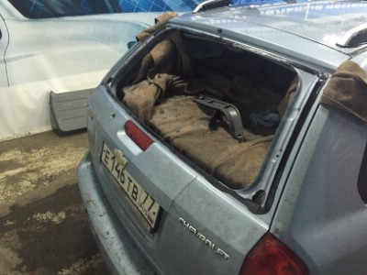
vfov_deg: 48.2
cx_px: 184
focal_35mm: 29
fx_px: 307
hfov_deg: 61.7
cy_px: 138
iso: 320
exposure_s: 1/25
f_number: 2.2
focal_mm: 4.15
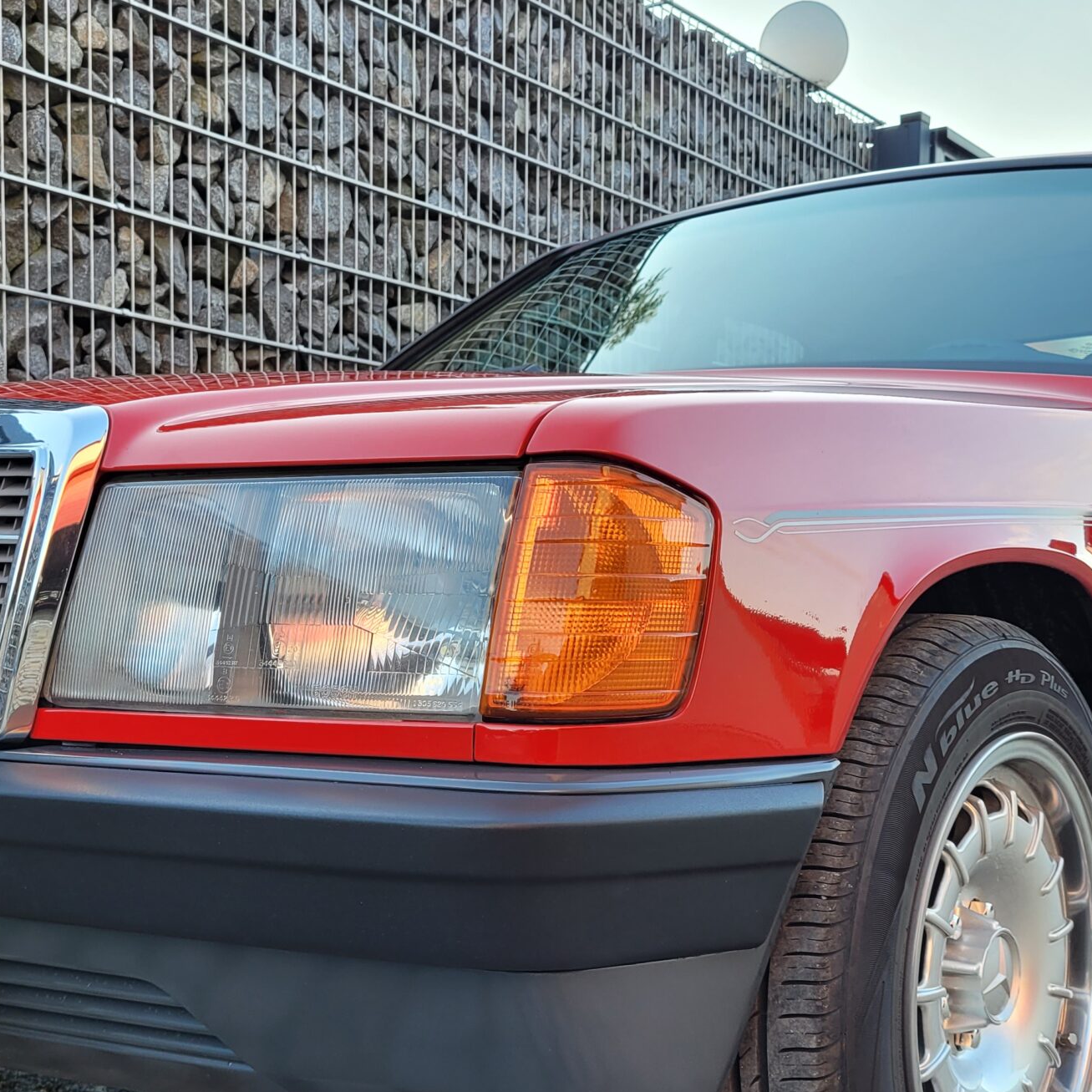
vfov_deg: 37.2
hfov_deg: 37.5
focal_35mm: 45
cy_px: 709
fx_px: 1606
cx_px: 516
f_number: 1.8
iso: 40
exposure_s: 1/100
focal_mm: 5.4
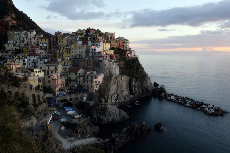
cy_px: 76
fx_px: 172
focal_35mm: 27
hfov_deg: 67.4
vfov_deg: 47.9
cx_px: 115
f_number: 22
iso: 100
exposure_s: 1/1.3
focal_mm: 18
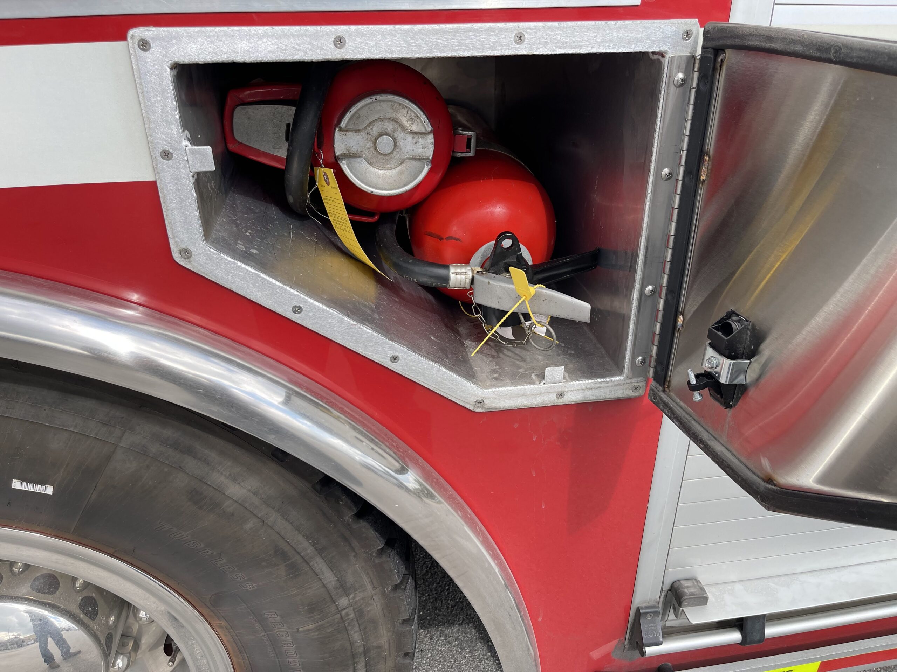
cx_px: 448
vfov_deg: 53.1
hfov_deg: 67.3
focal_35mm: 26
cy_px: 336
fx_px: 674
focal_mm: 5.1
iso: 32
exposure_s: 1/807
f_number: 1.6
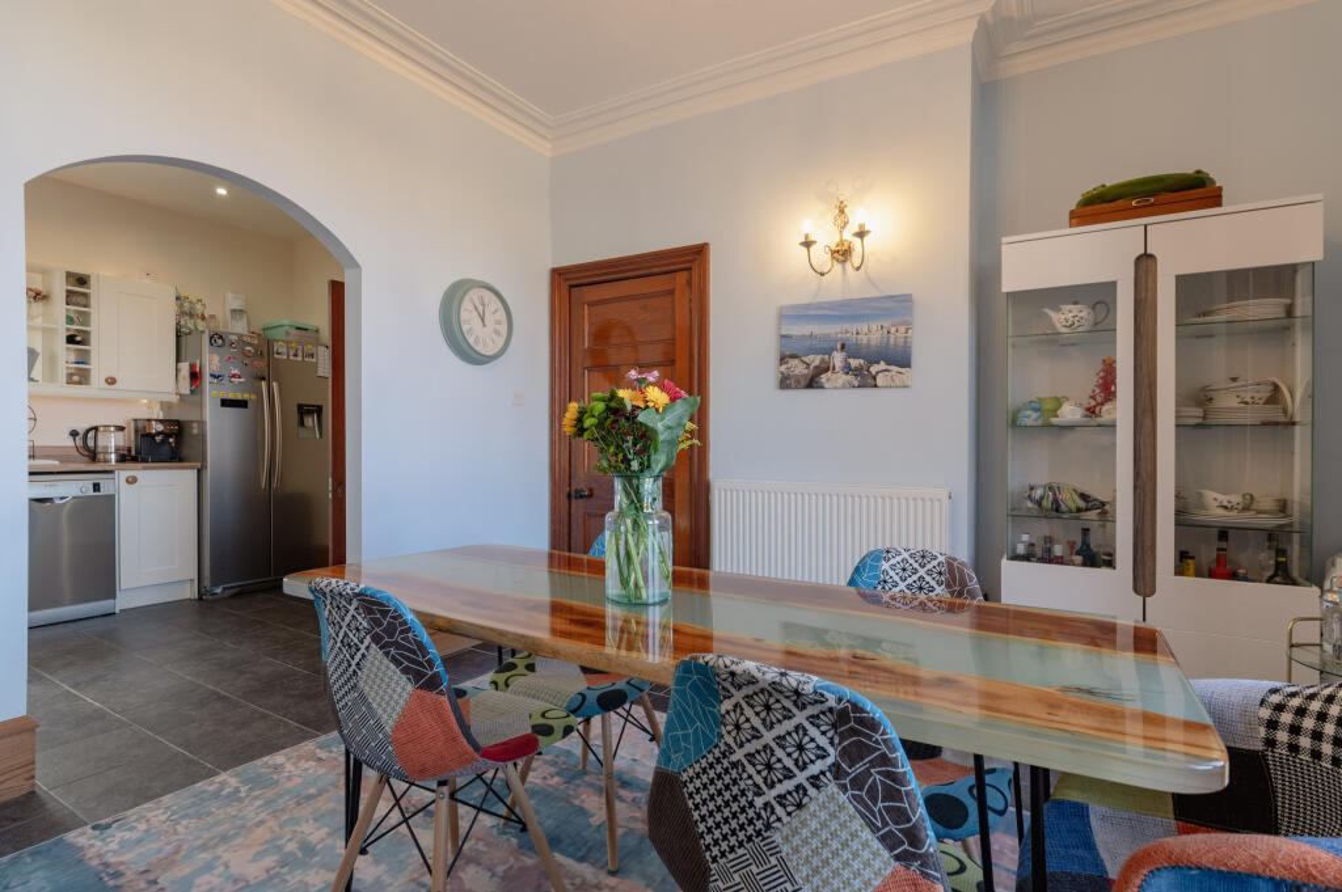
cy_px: 446
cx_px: 671
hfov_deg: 93.3
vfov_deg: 70.3
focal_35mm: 17
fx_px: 633
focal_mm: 17
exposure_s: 1/15
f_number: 8
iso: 400
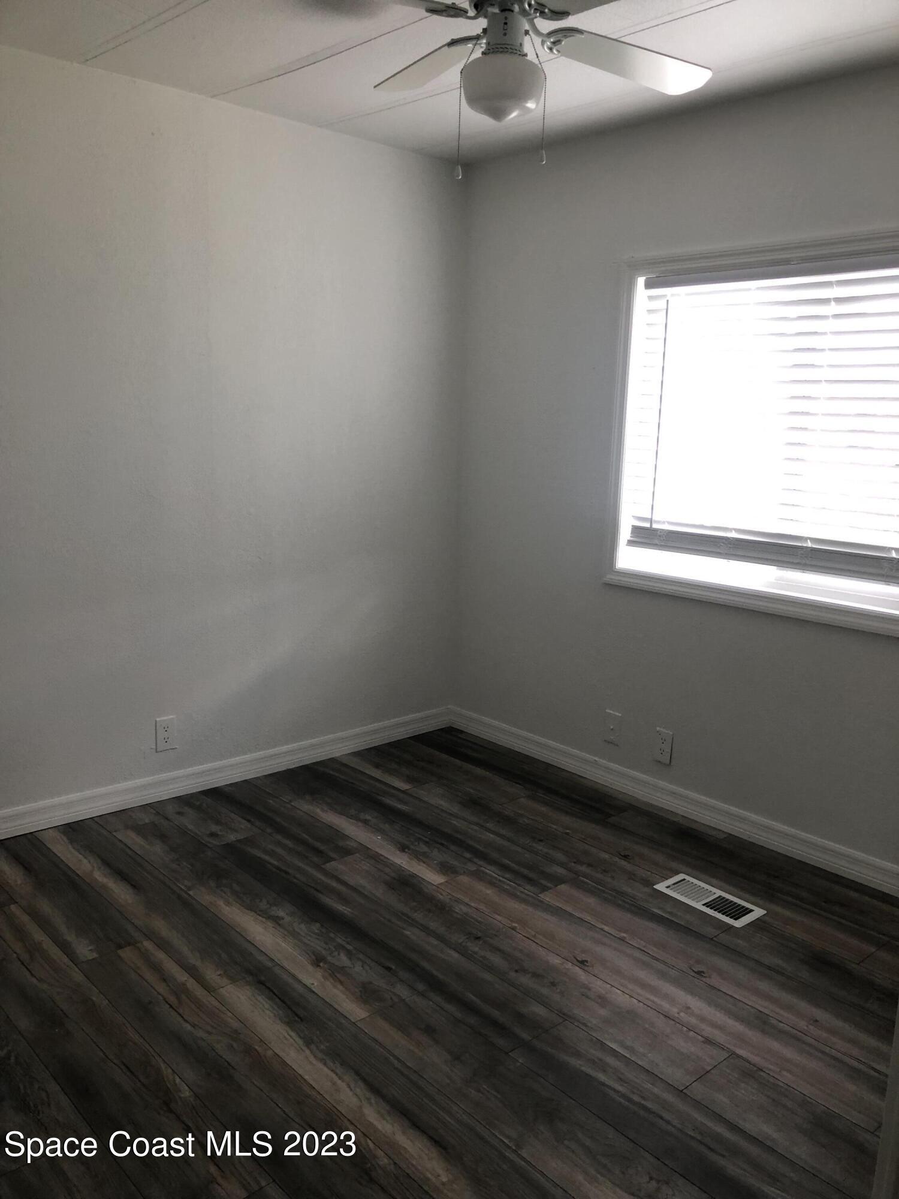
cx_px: 450
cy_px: 600
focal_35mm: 28
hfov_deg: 49.7
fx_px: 970
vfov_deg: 63.4
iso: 25
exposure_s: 1/30
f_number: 1.8
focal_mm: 4
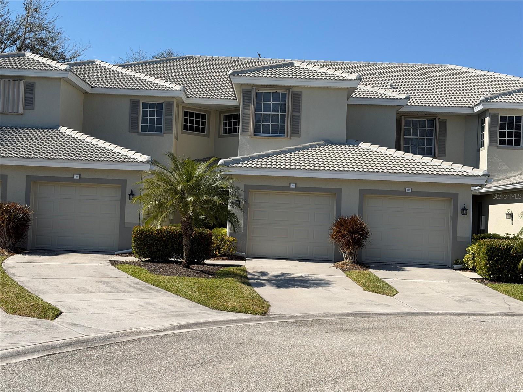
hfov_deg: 39.7
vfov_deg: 30.3
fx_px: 725
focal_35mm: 48
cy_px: 196
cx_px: 262
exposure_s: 1/5208
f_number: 1.78
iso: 64
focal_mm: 6.76
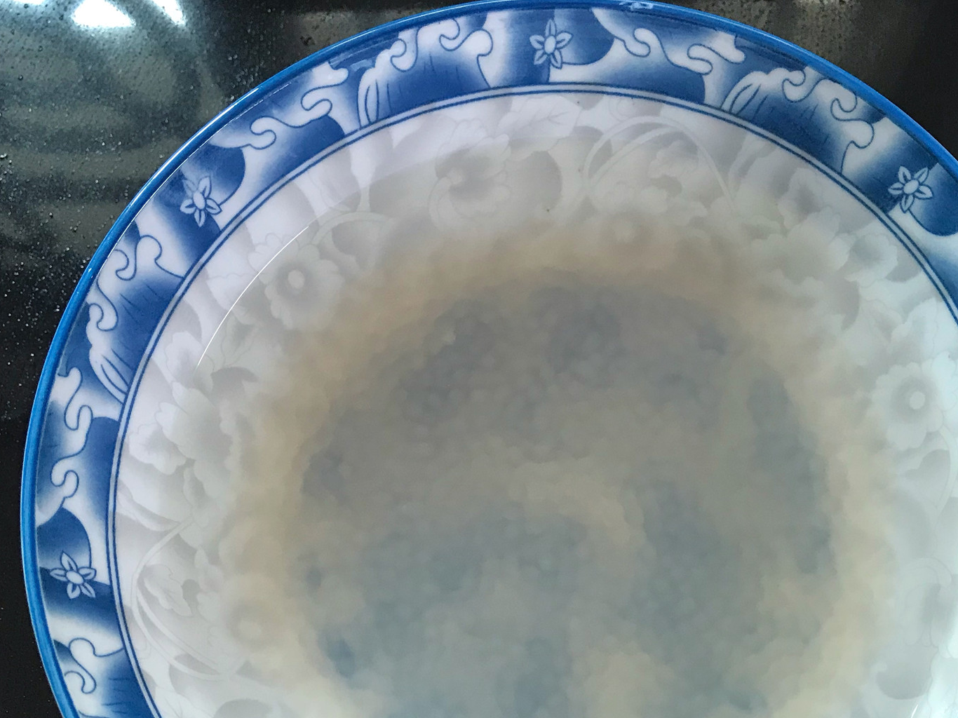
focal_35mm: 41
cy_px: 503
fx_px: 1134
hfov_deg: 45.6
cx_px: 562
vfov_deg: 34.6
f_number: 1.8
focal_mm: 3.99
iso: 40
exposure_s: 1/20
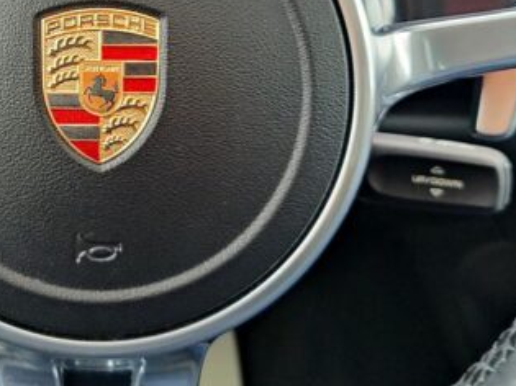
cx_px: 43
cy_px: 1
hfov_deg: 21.5
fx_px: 1326
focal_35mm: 89
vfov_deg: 16.3
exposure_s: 1/100
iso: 387
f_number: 1.88
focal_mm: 6.06
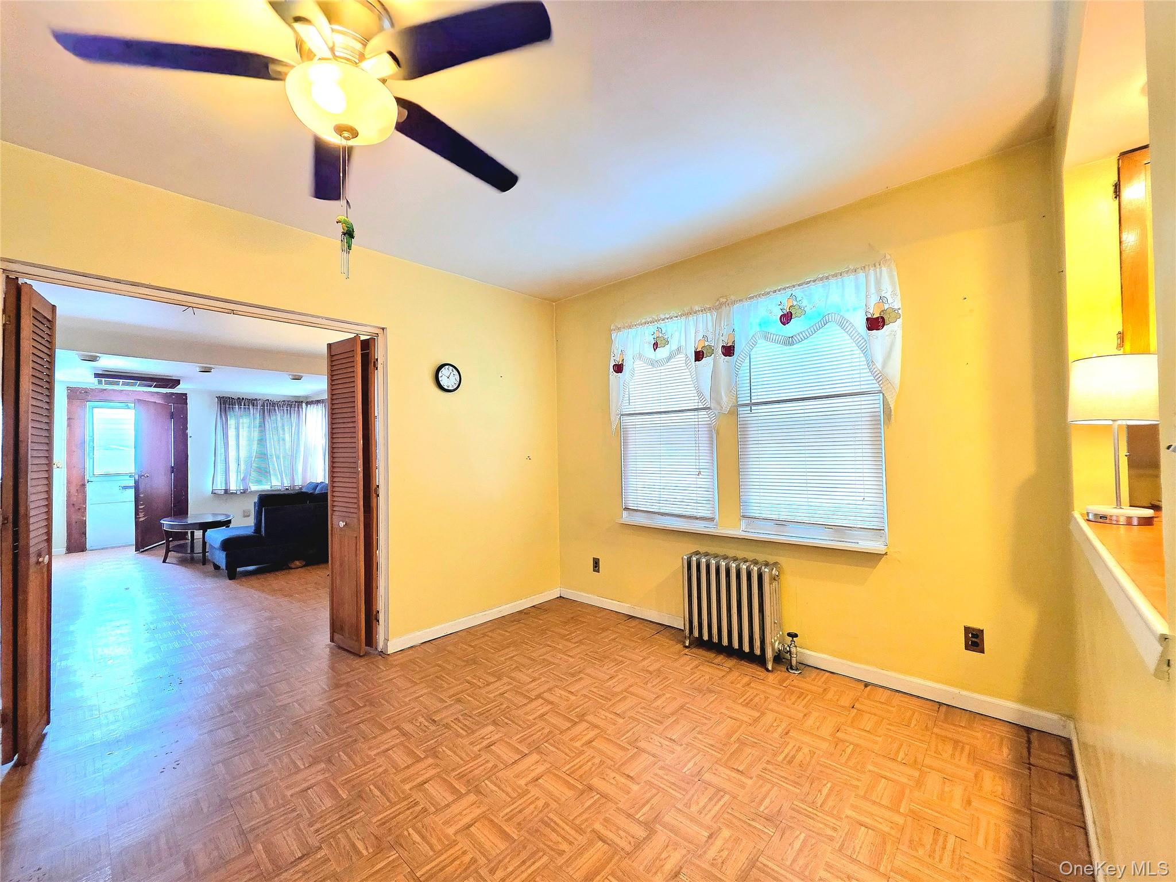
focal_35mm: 13
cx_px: 588
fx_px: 442
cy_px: 441
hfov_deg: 106.2
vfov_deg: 89.9
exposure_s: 1/120
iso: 200
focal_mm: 2.2
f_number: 1.9
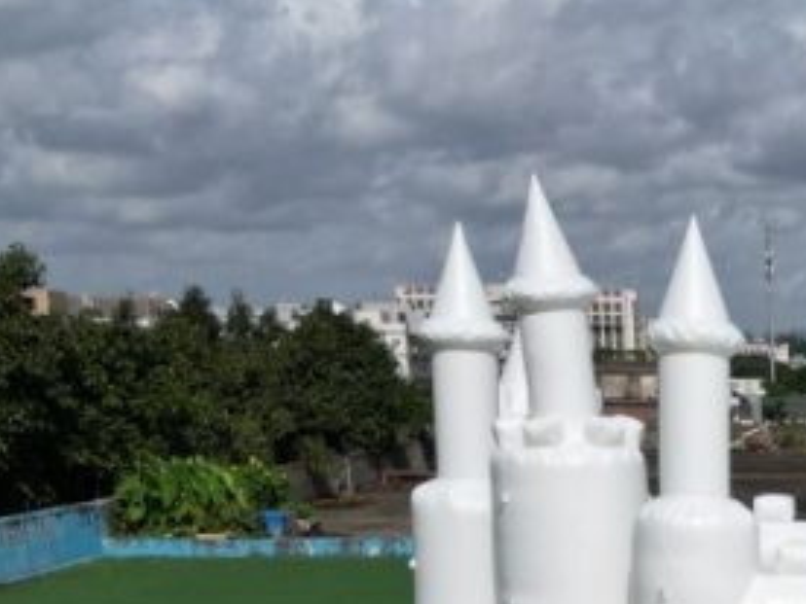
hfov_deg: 20.1
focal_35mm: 89
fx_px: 2072
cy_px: 875
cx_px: 1060
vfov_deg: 15.5
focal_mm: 6.72
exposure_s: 1/6400
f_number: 1.7
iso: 110
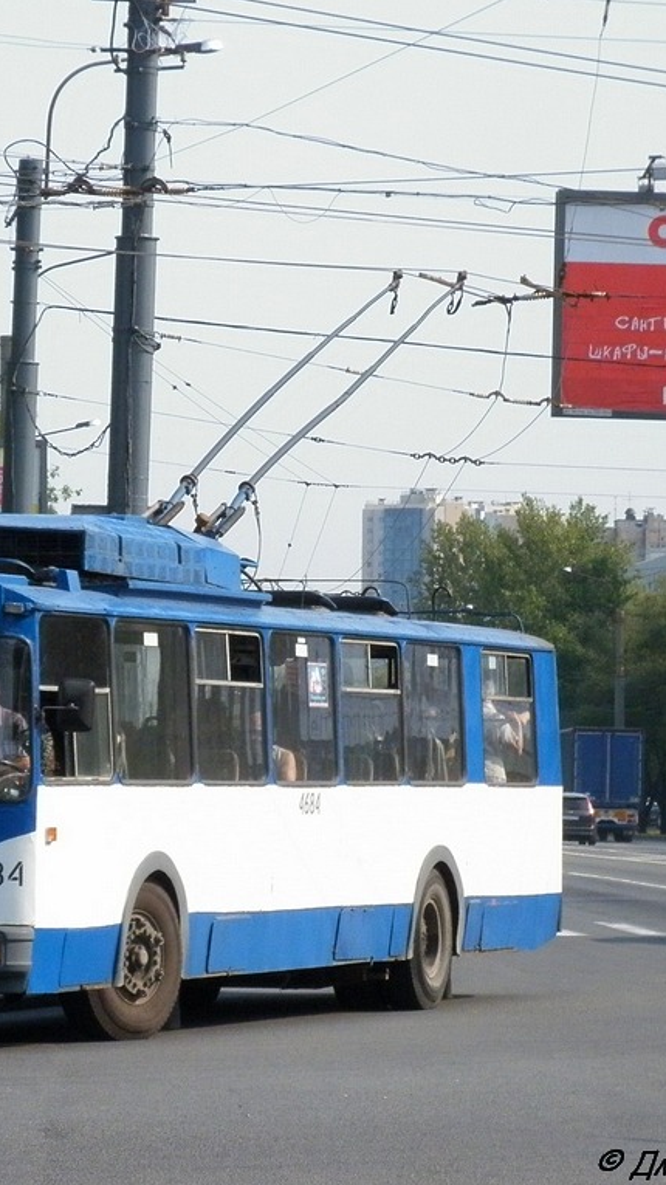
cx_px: 139
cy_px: 593
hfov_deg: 7.8
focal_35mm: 156
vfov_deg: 13.8
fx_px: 4900
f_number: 6.1
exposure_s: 1/500
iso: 160
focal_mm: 19.2
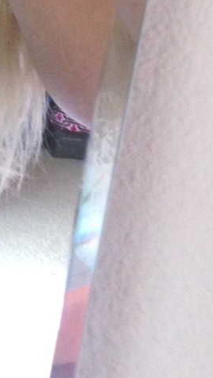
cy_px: 12
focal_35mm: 129
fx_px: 1294
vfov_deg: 16.3
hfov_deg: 9.1
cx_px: -147
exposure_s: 1/20
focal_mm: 4.12
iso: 160
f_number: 2.4
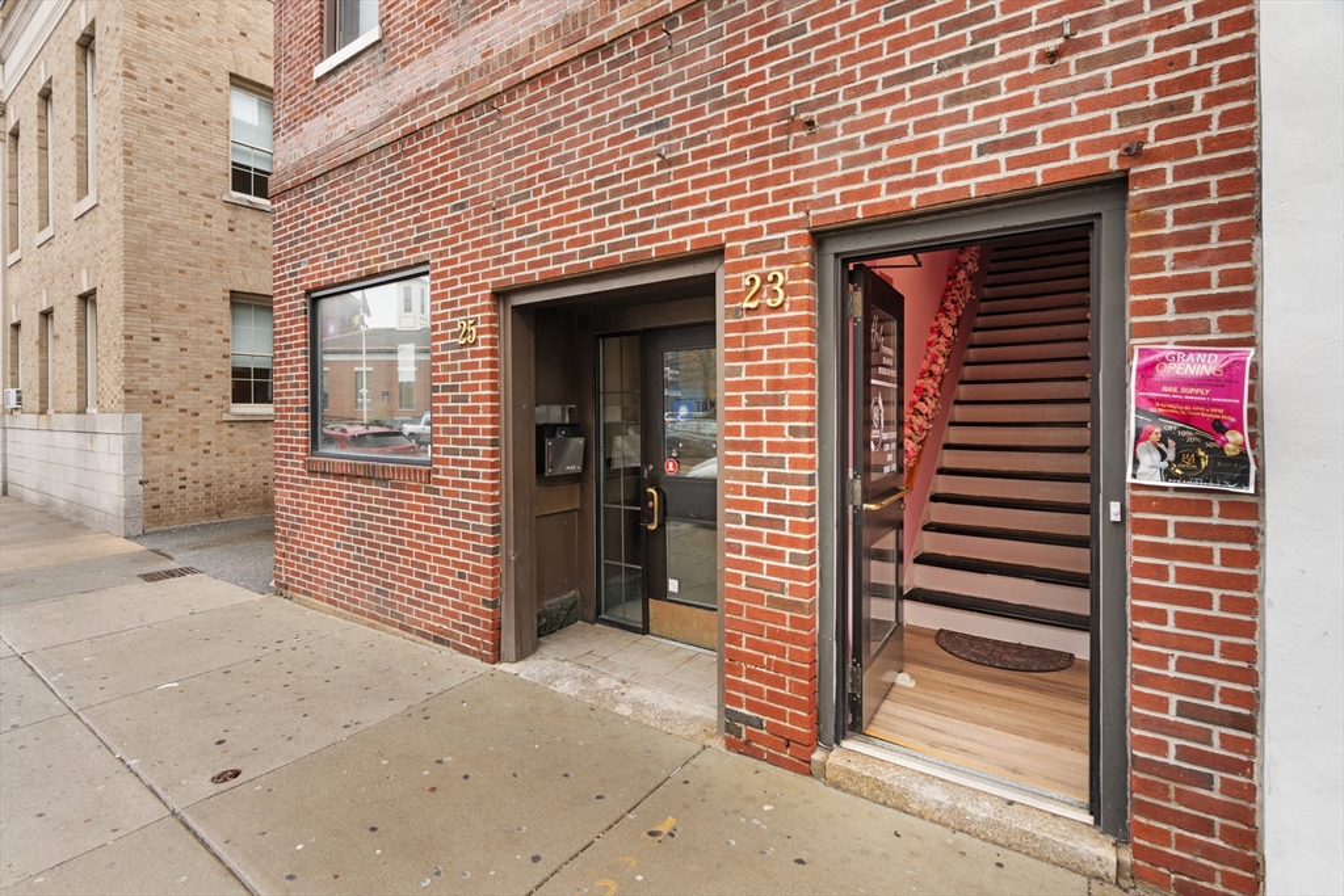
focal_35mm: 16
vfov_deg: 73.8
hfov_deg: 96.7
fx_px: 597
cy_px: 448
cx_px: 672
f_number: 9
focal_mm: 16
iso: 320
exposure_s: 1/30
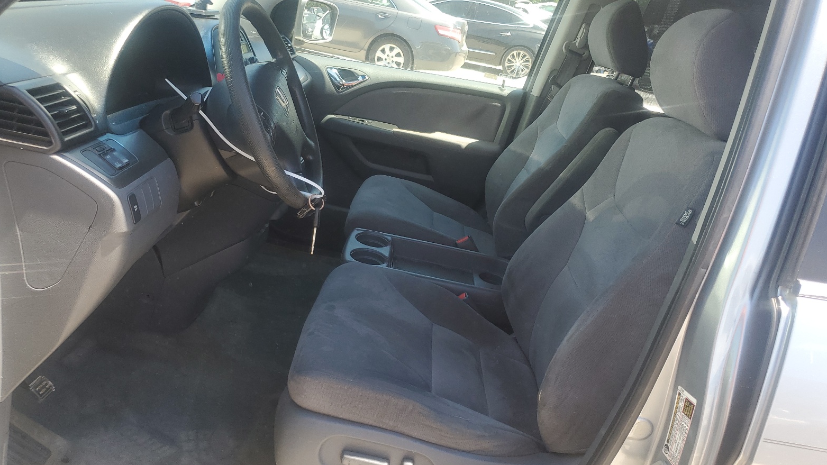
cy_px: 248
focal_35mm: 29
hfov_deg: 66.1
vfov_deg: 40.2
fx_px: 636
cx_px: 422
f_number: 1.5
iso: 50
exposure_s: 1/400
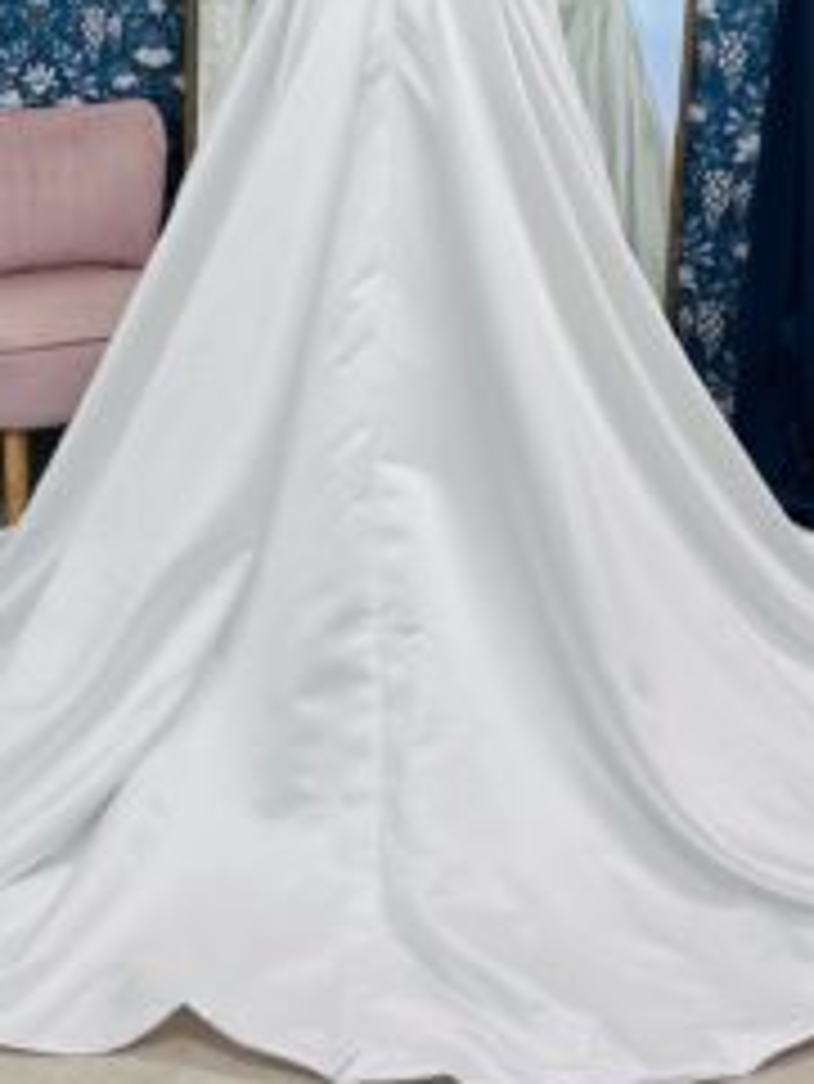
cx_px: 396
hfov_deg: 31.5
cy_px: 268
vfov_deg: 40.0
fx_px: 1441
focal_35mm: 46
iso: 40
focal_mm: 5.1
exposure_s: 1/100
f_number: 1.6
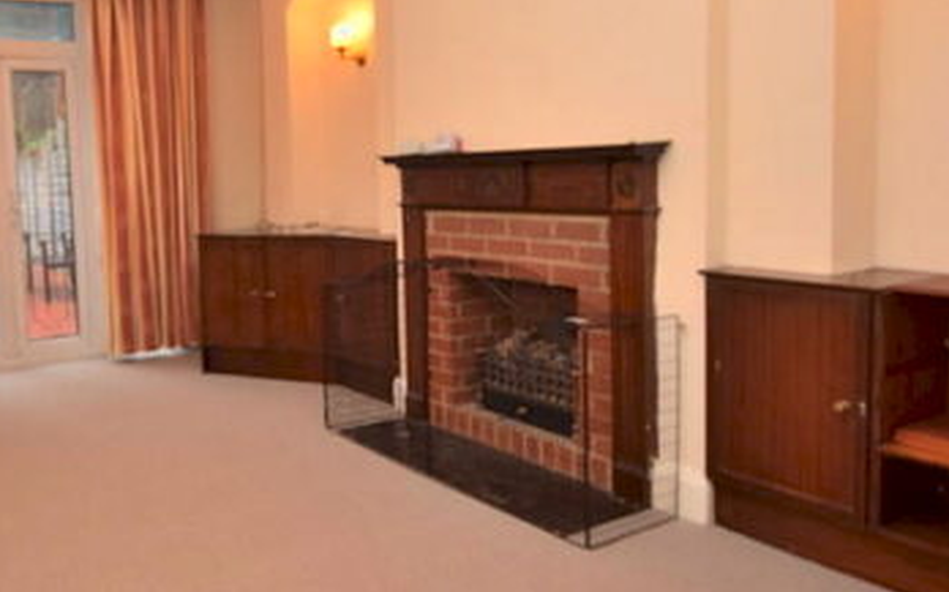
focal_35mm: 40
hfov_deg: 47.3
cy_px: 233
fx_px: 1035
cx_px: 226
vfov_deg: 31.8
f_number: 5
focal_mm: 13
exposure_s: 1/60
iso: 1000
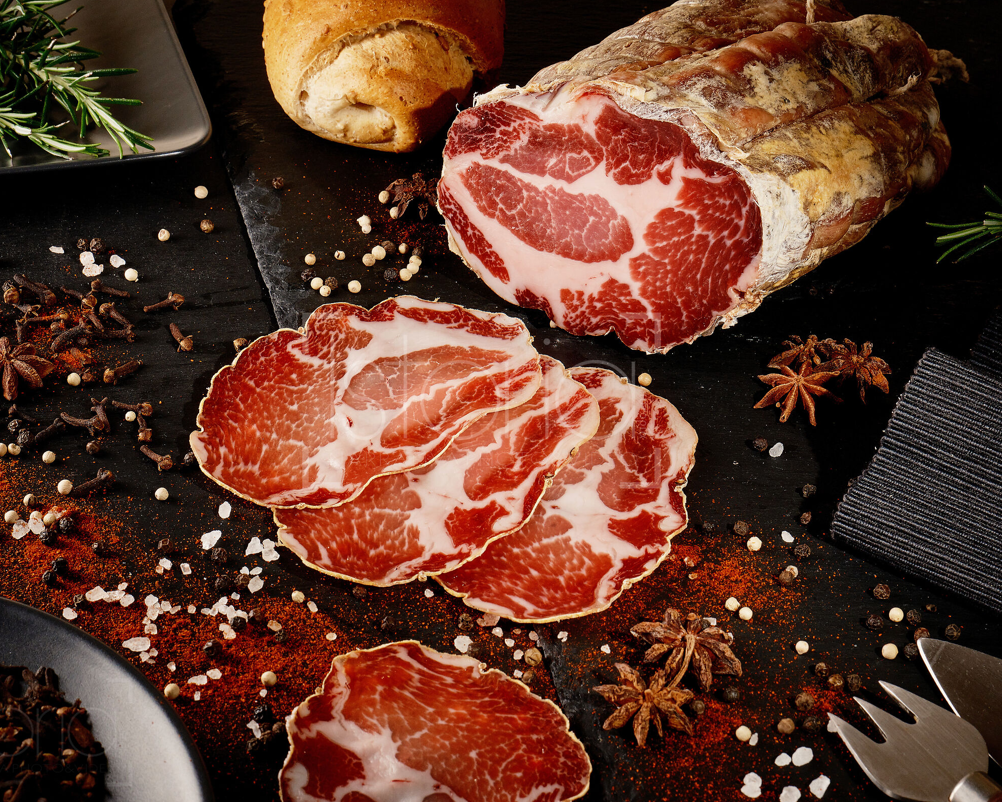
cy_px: 400
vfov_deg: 18.1
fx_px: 2521
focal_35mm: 85
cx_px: 482
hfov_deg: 22.5
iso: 160
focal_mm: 50.3
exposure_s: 1/10
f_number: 13
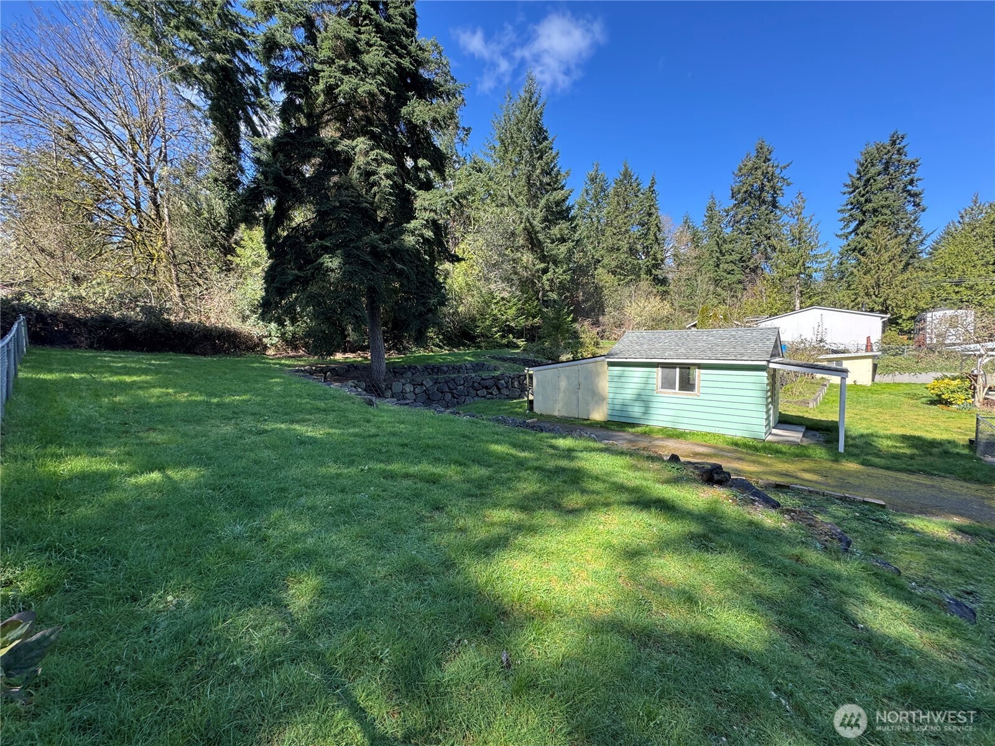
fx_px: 402
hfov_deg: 102.1
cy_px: 373
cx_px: 498
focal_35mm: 14
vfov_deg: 85.7
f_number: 2.2
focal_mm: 2.22
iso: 40
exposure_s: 1/299
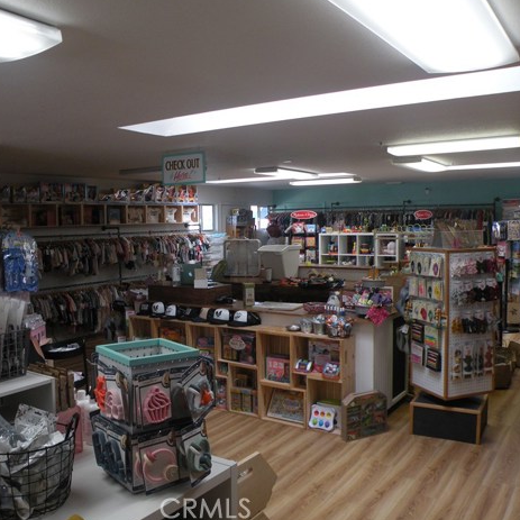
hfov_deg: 49.7
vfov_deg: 49.7
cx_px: 236
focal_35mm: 33
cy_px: 255
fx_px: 561
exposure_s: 1/60.7
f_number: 2.8
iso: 124
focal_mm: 4.7
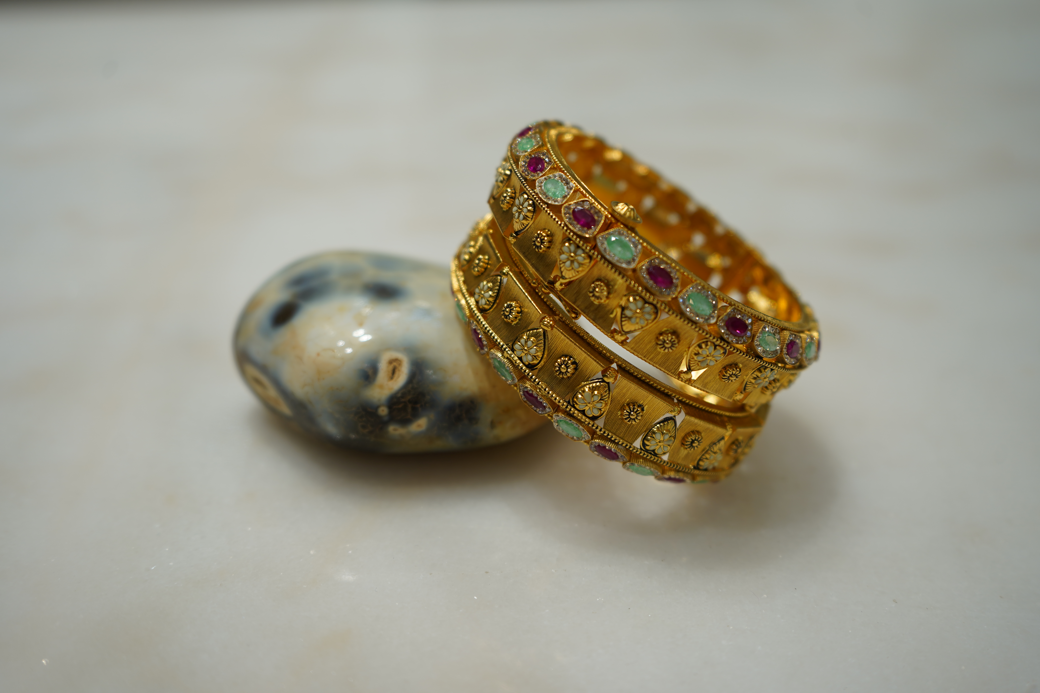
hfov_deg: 53.1
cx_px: 520
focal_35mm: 36
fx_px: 1040
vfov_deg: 36.9
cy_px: 346
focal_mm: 36
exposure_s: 1/100
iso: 100
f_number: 4
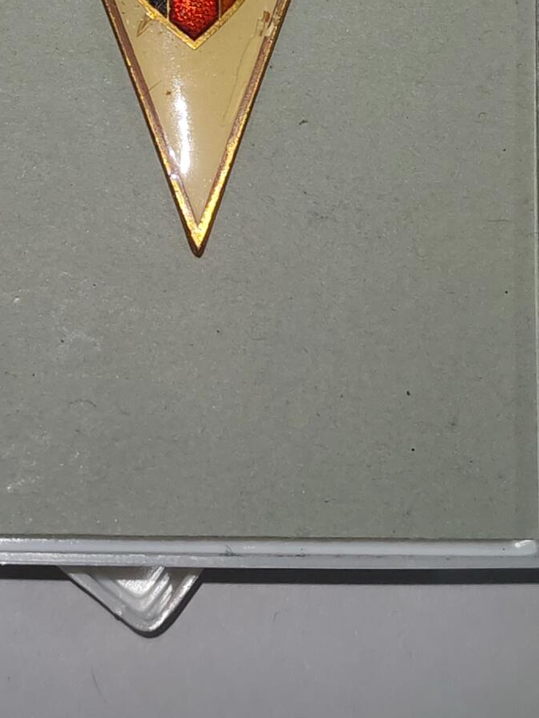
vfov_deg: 17.9
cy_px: 38
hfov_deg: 13.7
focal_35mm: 108
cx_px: 176
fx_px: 2242
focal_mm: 5.52
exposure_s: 1/100
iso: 160
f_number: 1.95
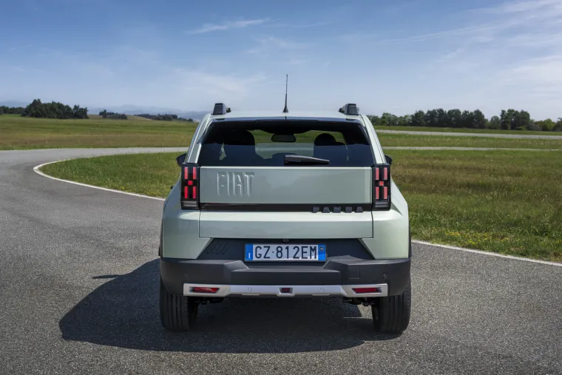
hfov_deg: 39.6
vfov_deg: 27.0
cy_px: 188
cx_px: 281
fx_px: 781
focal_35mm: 50
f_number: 5
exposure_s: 1/1000
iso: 64
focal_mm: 50
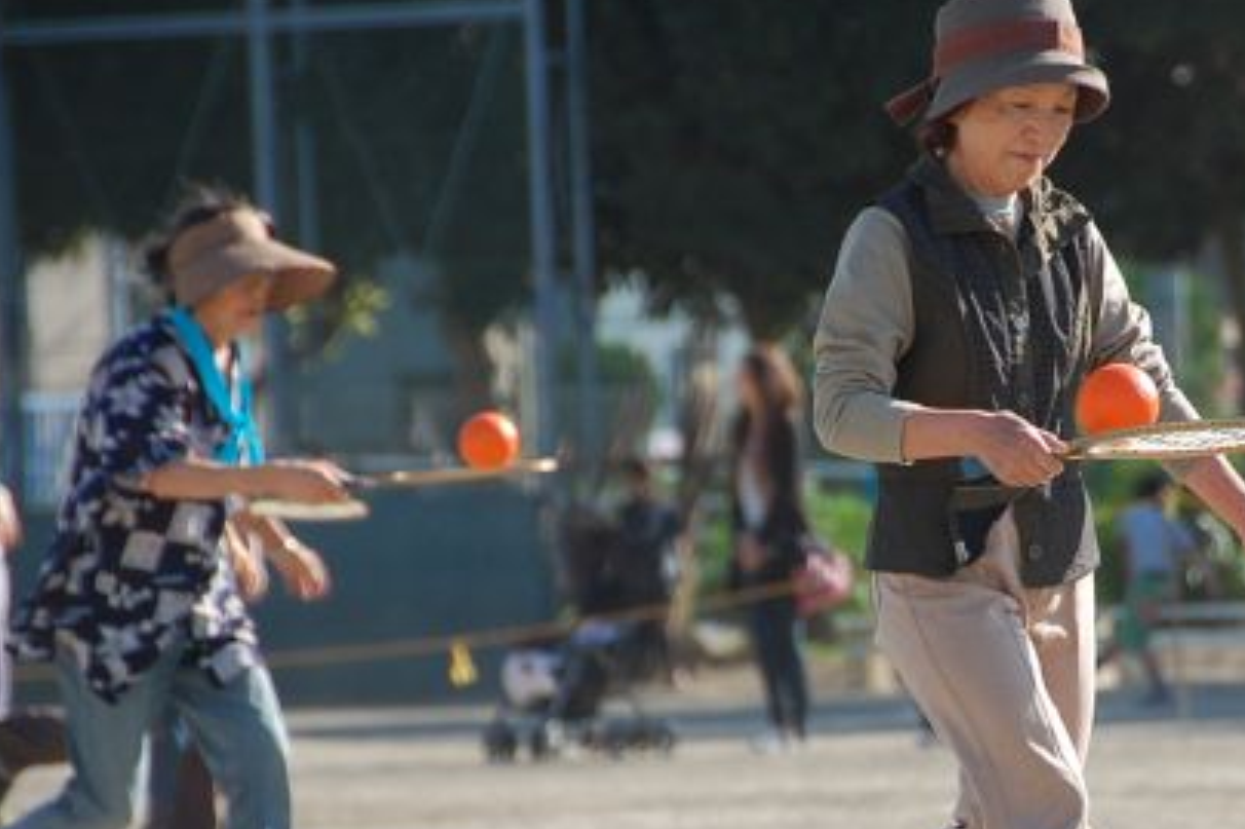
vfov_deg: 3.4
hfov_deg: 5.1
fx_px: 13965
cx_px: 915
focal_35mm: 404
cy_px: 635
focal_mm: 170
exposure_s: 1/800
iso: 400
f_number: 5.6
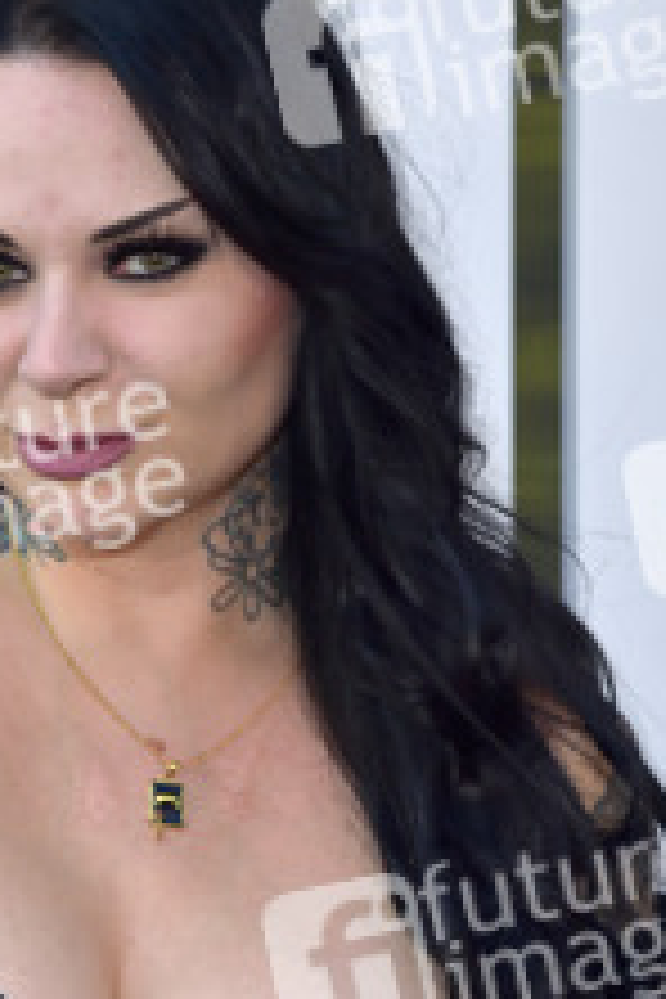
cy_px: 716
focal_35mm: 202
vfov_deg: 10.2
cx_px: 88
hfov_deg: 6.8
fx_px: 5605
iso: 640
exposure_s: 1/250
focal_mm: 112
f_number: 6.3
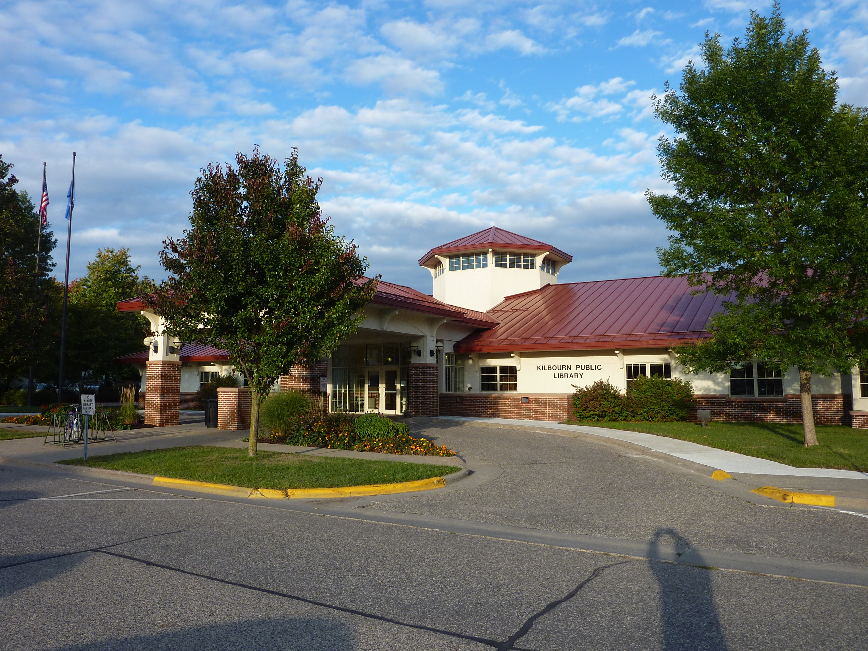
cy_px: 326
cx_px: 434
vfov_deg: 54.9
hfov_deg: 69.4
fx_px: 627
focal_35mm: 25
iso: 80
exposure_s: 1/320
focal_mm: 4.1
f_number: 4
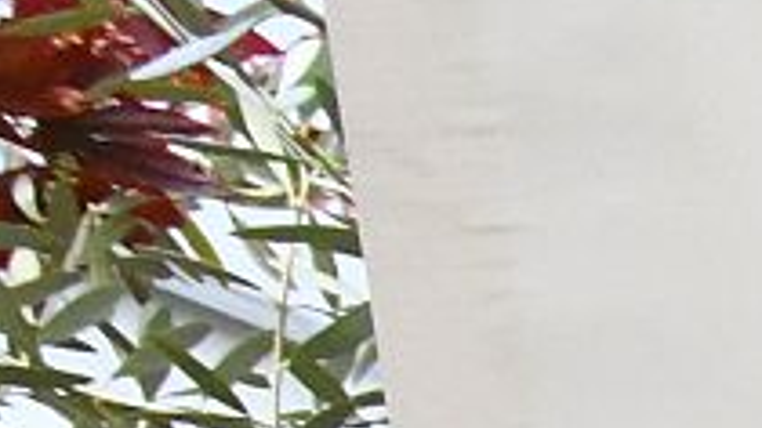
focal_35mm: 120
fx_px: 2424
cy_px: 1649
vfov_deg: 7.5
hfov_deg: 10.3
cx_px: 2493
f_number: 14
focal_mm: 10
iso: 5000
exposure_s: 1/800
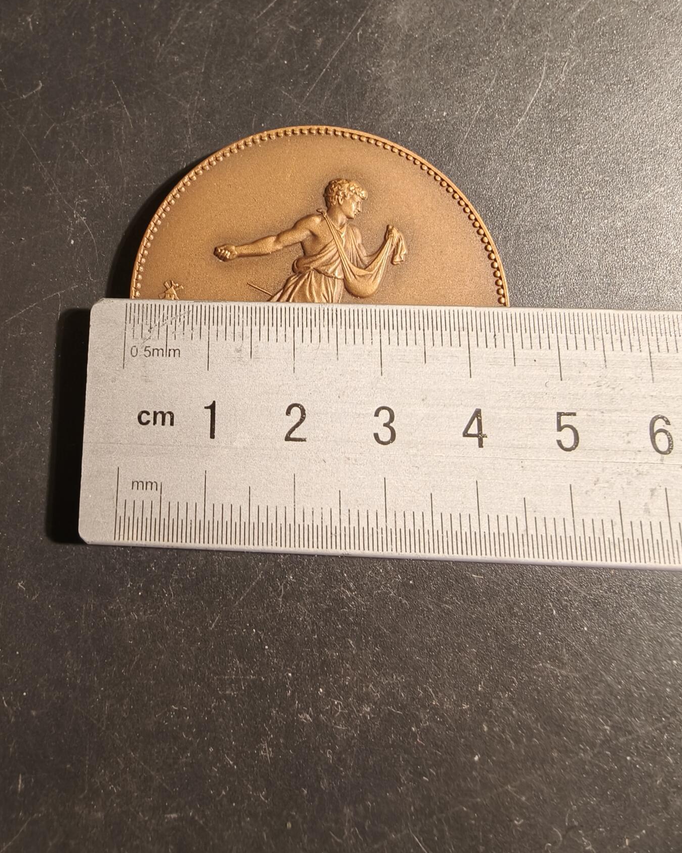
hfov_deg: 58.8
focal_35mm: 24
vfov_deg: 70.3
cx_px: 341
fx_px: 606
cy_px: 410
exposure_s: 1/100
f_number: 2
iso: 250
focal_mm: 2.32
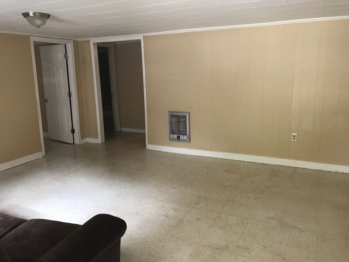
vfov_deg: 49.7
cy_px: 131
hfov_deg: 63.4
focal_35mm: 28
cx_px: 174
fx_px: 282
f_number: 1.8
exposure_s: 1/15
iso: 50
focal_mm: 3.99
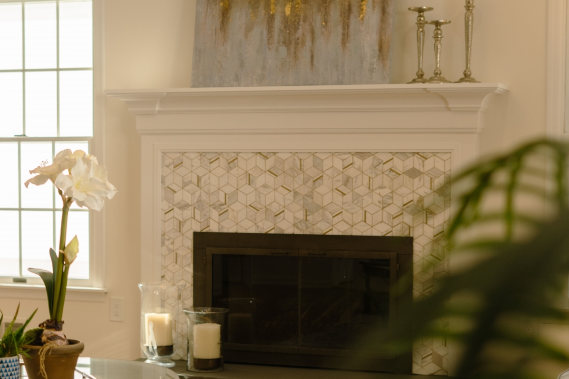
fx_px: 1248
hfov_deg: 25.6
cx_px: 236
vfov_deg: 17.2
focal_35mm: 79
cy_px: 234
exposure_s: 1/3
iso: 250
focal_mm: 50
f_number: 2.8
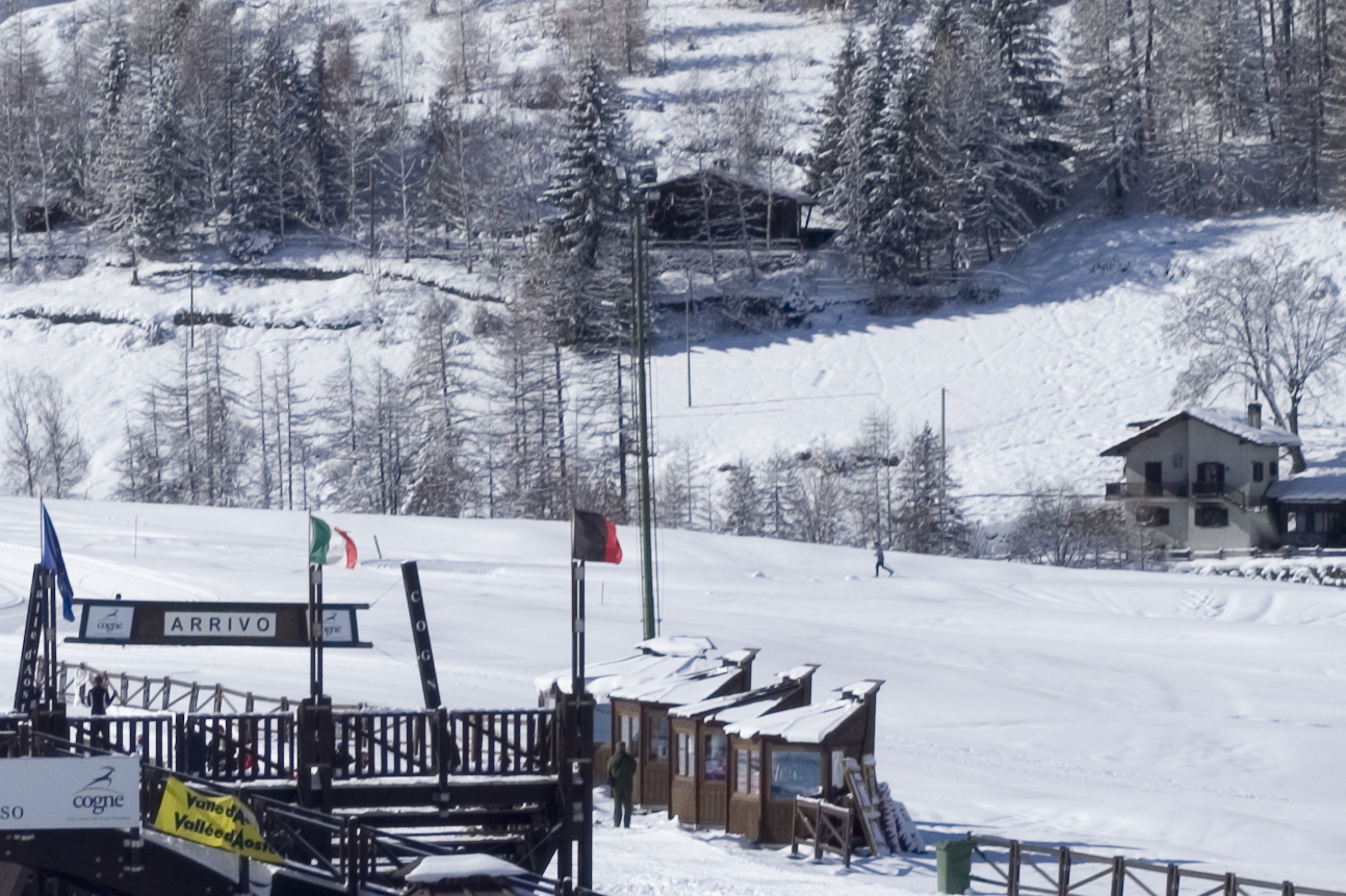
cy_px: 785
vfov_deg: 5.6
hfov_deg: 8.4
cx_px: 178
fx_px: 9117
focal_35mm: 244
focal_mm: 70
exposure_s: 1/200
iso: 200
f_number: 16
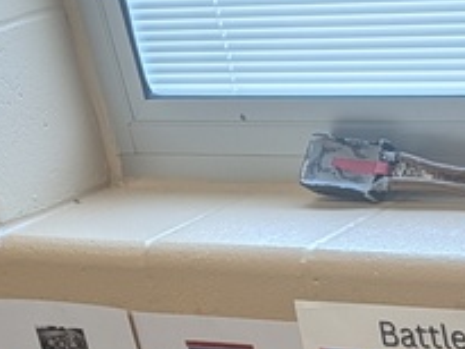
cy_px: 529
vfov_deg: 11.4
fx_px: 1680
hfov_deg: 14.4
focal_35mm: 125
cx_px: 751
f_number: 1.89
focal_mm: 5.43
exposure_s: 1/24
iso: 53
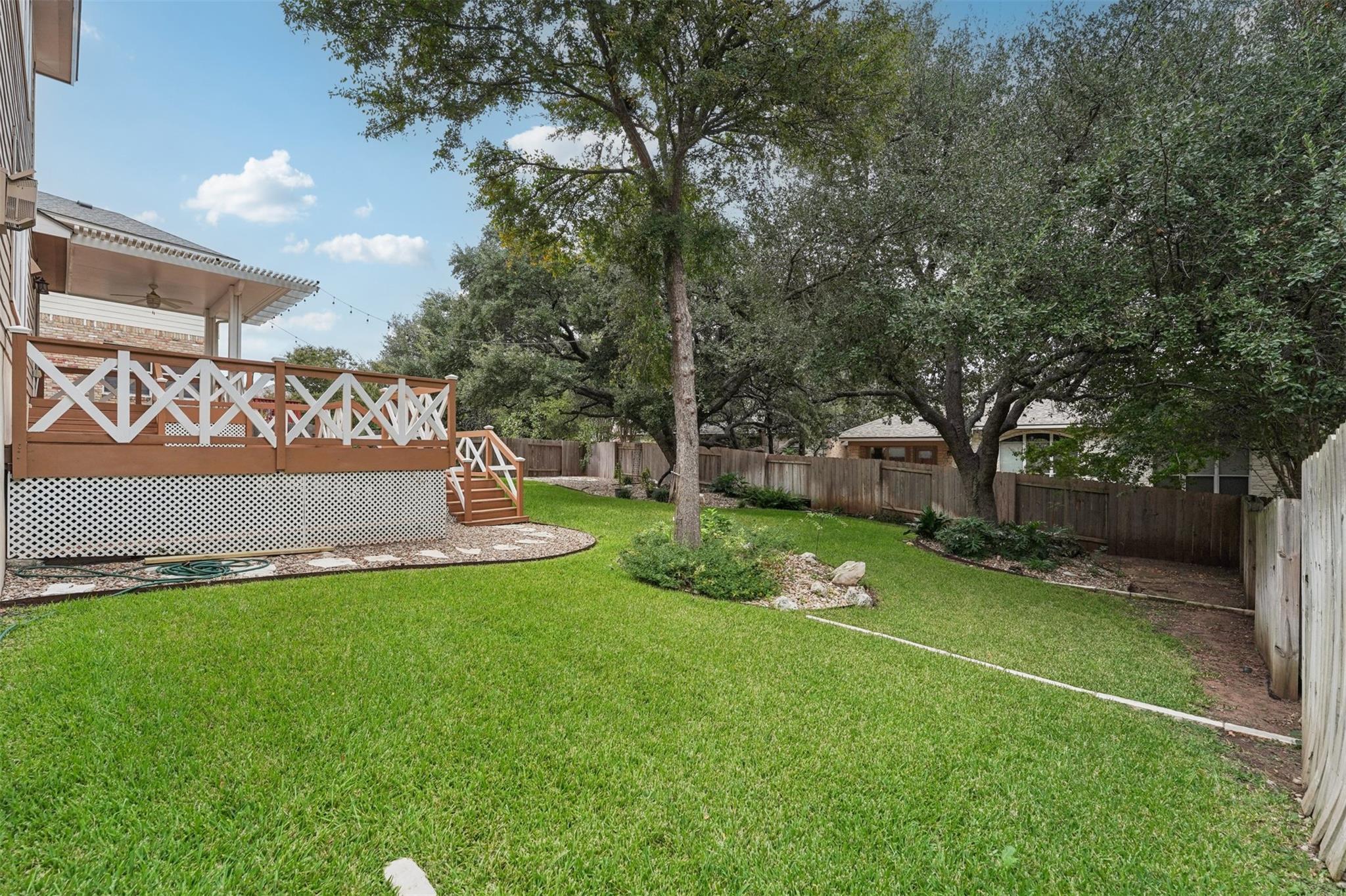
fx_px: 523
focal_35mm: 14
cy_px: 448
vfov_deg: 81.2
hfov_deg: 104.3
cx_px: 673
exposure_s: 1/100
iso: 400
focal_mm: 14
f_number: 8
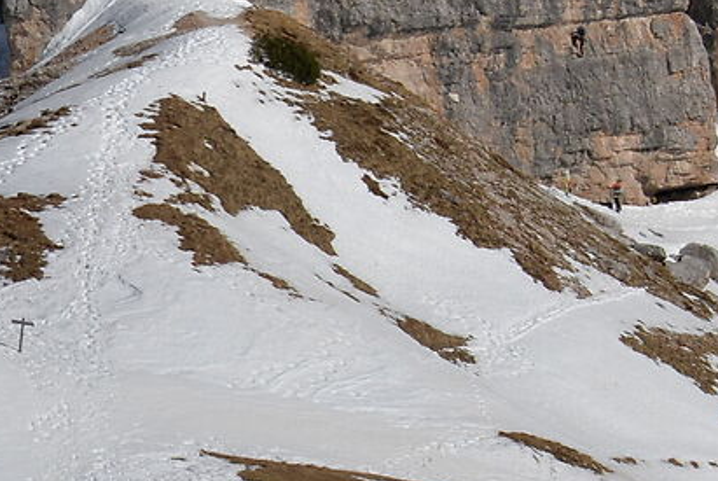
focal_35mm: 210
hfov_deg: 8.9
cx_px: -947
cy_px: -310
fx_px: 4193
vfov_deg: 6.4
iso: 100
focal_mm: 36
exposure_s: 1/1000
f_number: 9
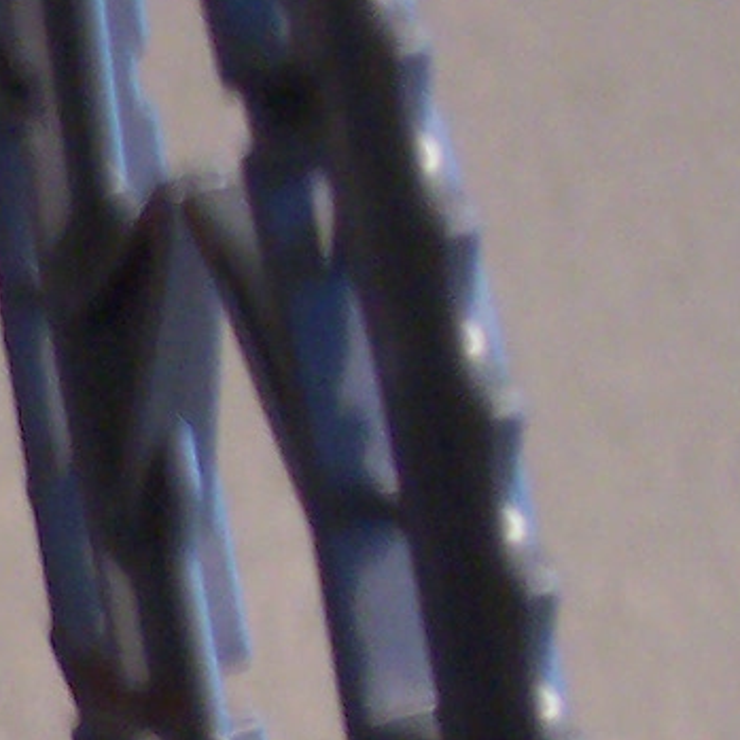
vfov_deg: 6.9
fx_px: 5998
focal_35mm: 248
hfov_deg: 6.4
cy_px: 1236
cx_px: -1592
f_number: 2.8
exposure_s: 1/8
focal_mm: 8
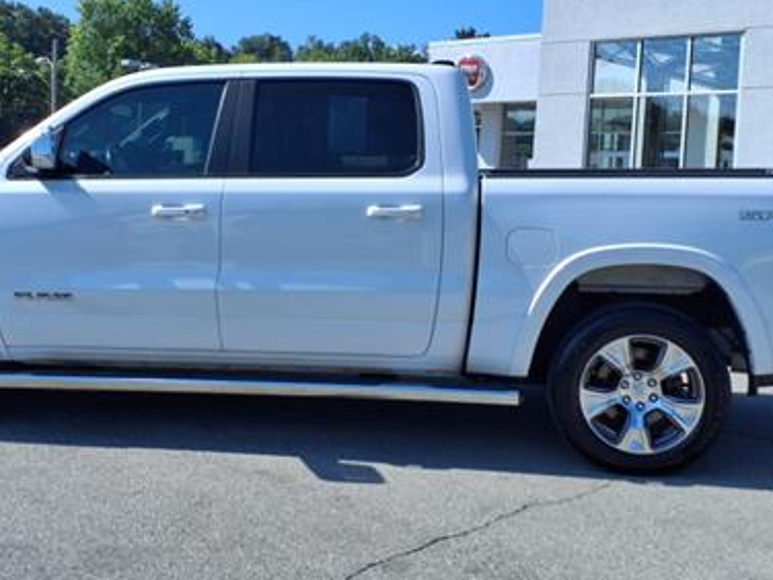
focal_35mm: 46
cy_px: 232
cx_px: 327
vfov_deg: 31.4
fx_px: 1027
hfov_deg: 41.1
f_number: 1.9
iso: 40
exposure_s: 1/2000
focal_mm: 3.58
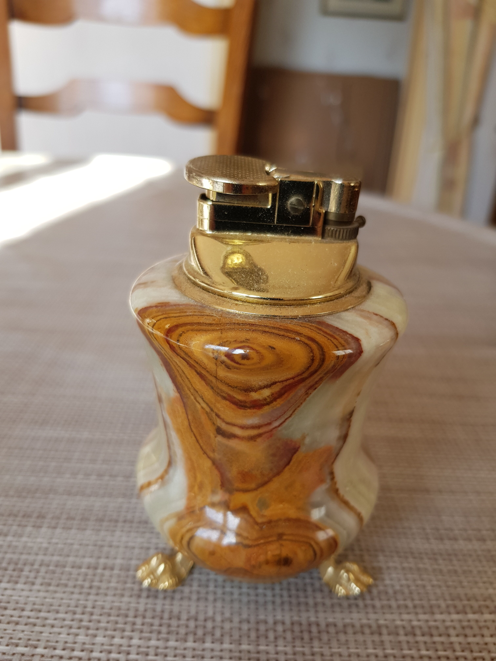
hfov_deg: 53.1
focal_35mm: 26
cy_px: 330
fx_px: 497
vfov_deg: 67.3
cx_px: 248
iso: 40
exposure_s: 1/161
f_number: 1.7
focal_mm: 4.2
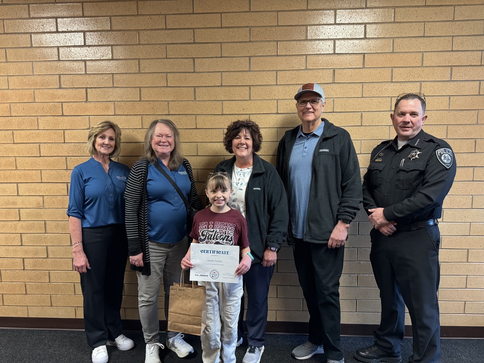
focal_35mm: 24
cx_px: 242
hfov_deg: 71.6
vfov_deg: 56.8
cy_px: 182
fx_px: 336
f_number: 1.78
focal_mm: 6.76
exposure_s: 1/60
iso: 400
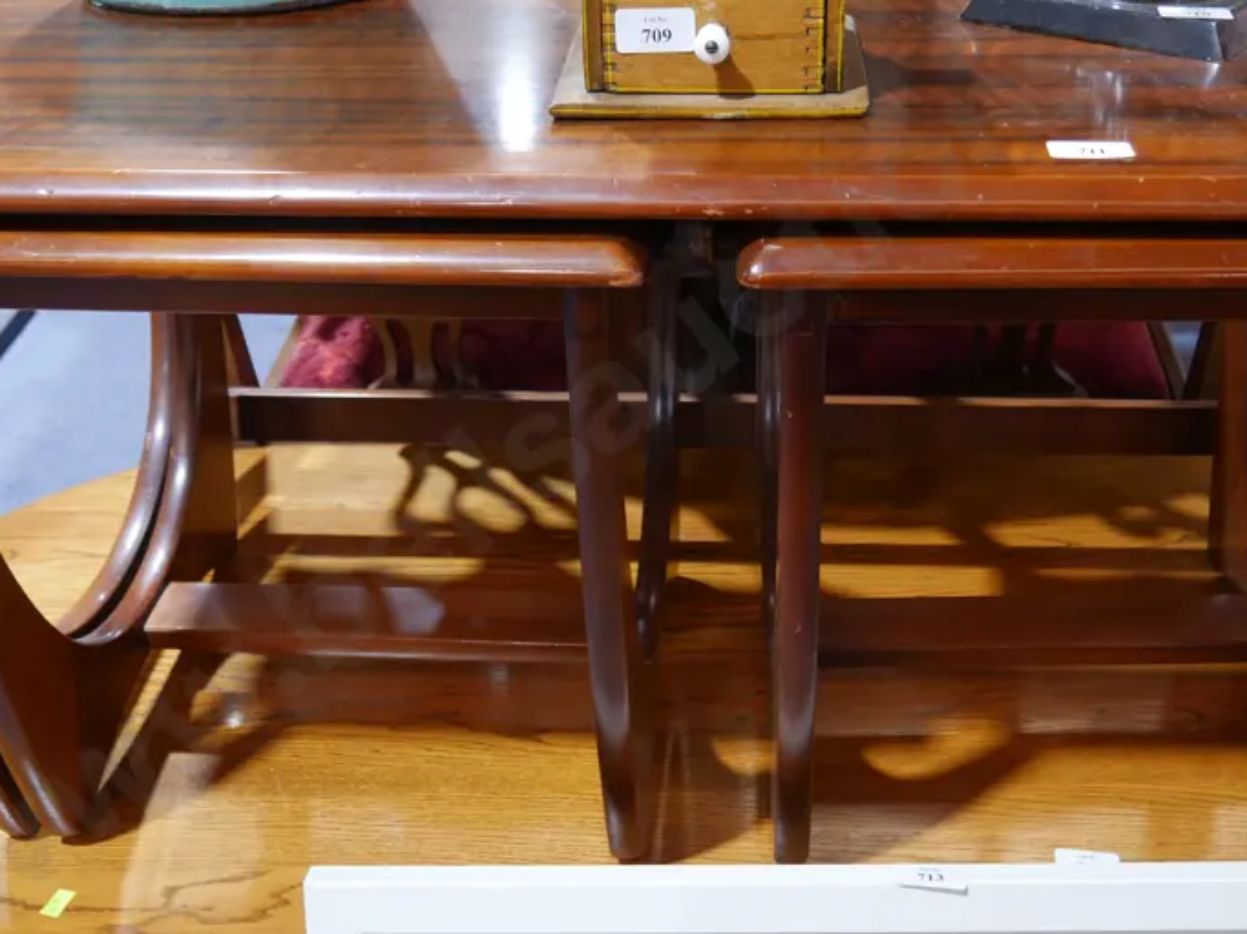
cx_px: 699
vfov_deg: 34.1
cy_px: 338
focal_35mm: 42
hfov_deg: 44.7
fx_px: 1513
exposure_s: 1/60
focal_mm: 14
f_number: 3.5
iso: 500
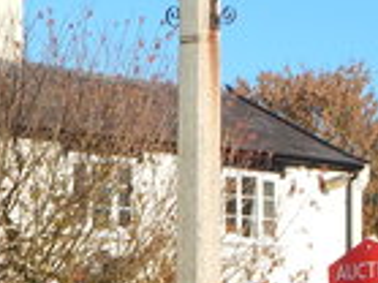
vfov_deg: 8.5
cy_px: 237
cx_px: 139
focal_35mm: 175
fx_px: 1909
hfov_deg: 11.3
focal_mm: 6.8
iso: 125
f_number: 3.4
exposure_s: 1/1250
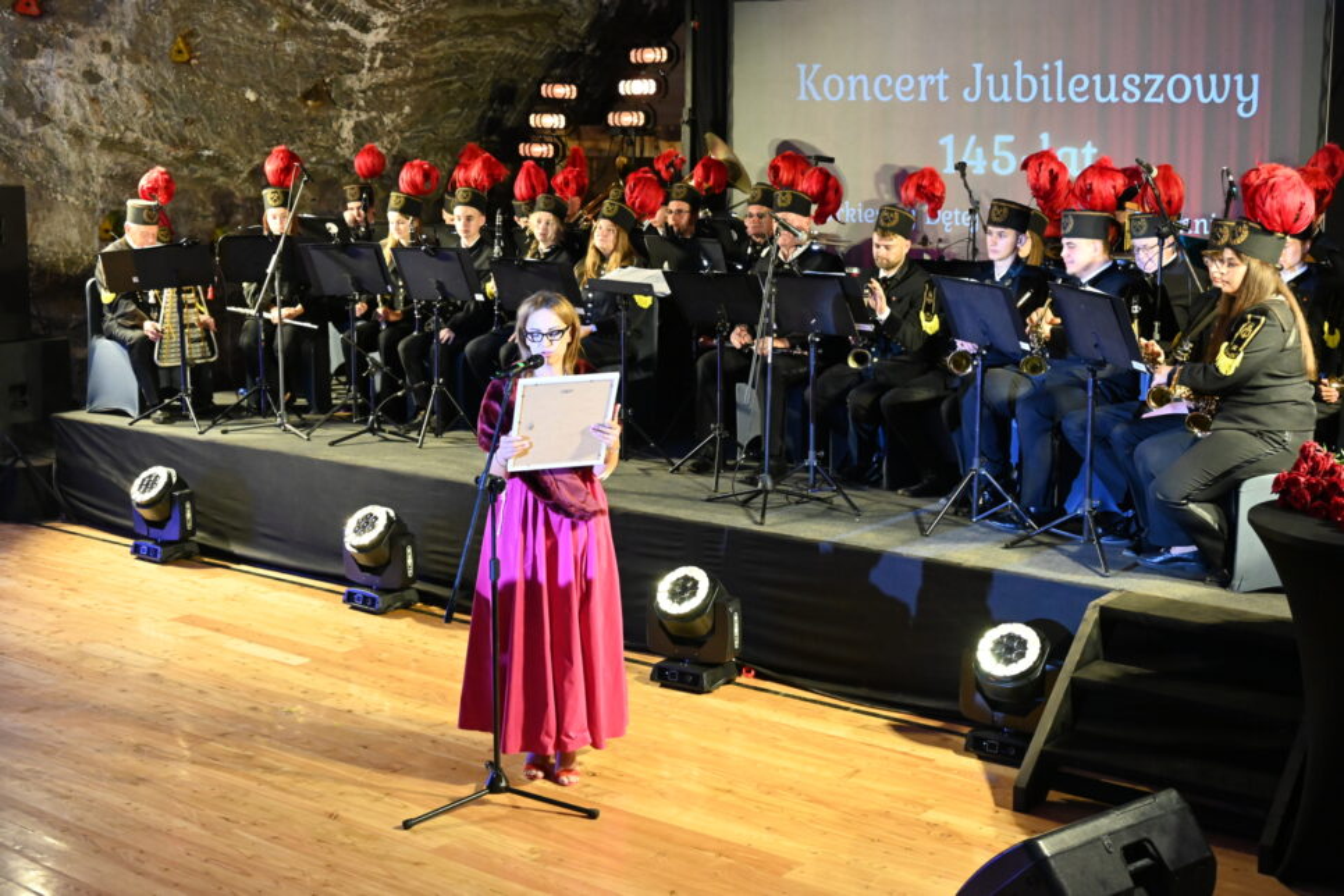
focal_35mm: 46
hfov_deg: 42.7
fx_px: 1717
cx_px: 672
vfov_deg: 29.2
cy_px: 448
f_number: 5.3
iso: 5600
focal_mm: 46
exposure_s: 1/60
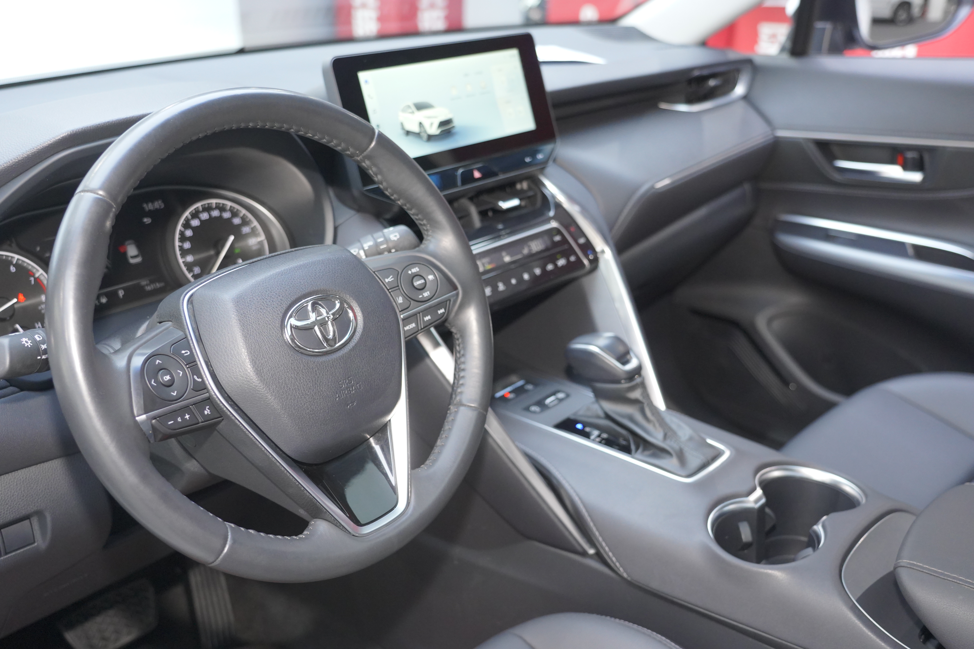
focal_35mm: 35
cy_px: 324
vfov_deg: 37.9
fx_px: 947
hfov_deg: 54.4
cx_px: 487
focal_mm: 35
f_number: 4
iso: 5000
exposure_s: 1/125
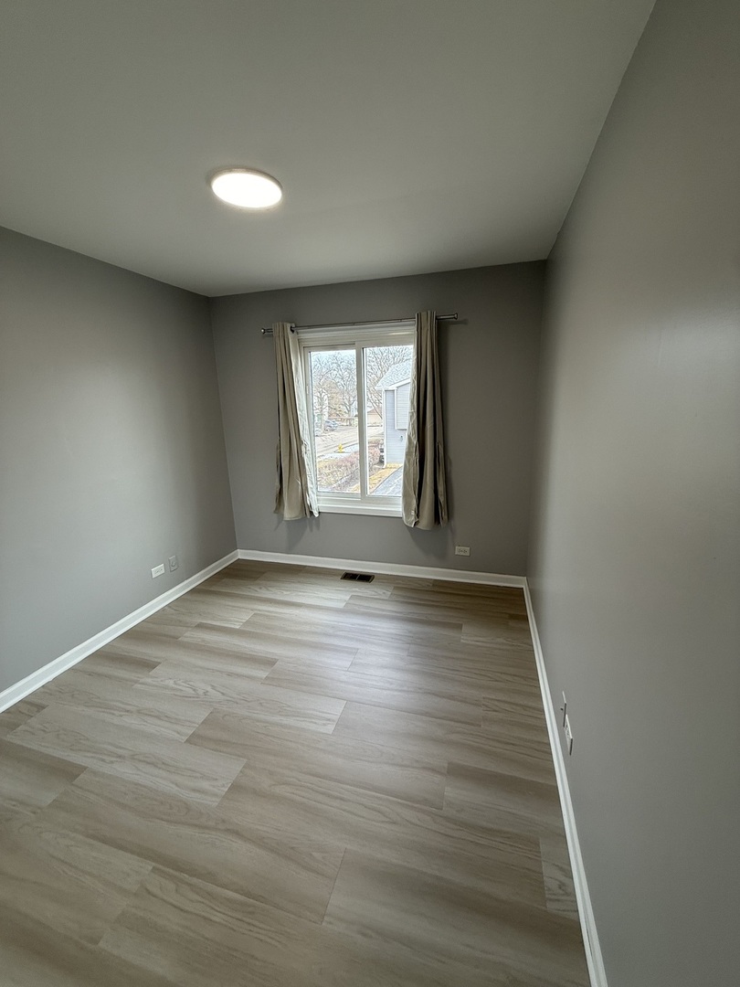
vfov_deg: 102.1
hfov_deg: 85.7
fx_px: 399
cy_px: 494
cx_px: 370
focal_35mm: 14
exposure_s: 1/101
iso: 64
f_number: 2.2
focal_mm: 2.22
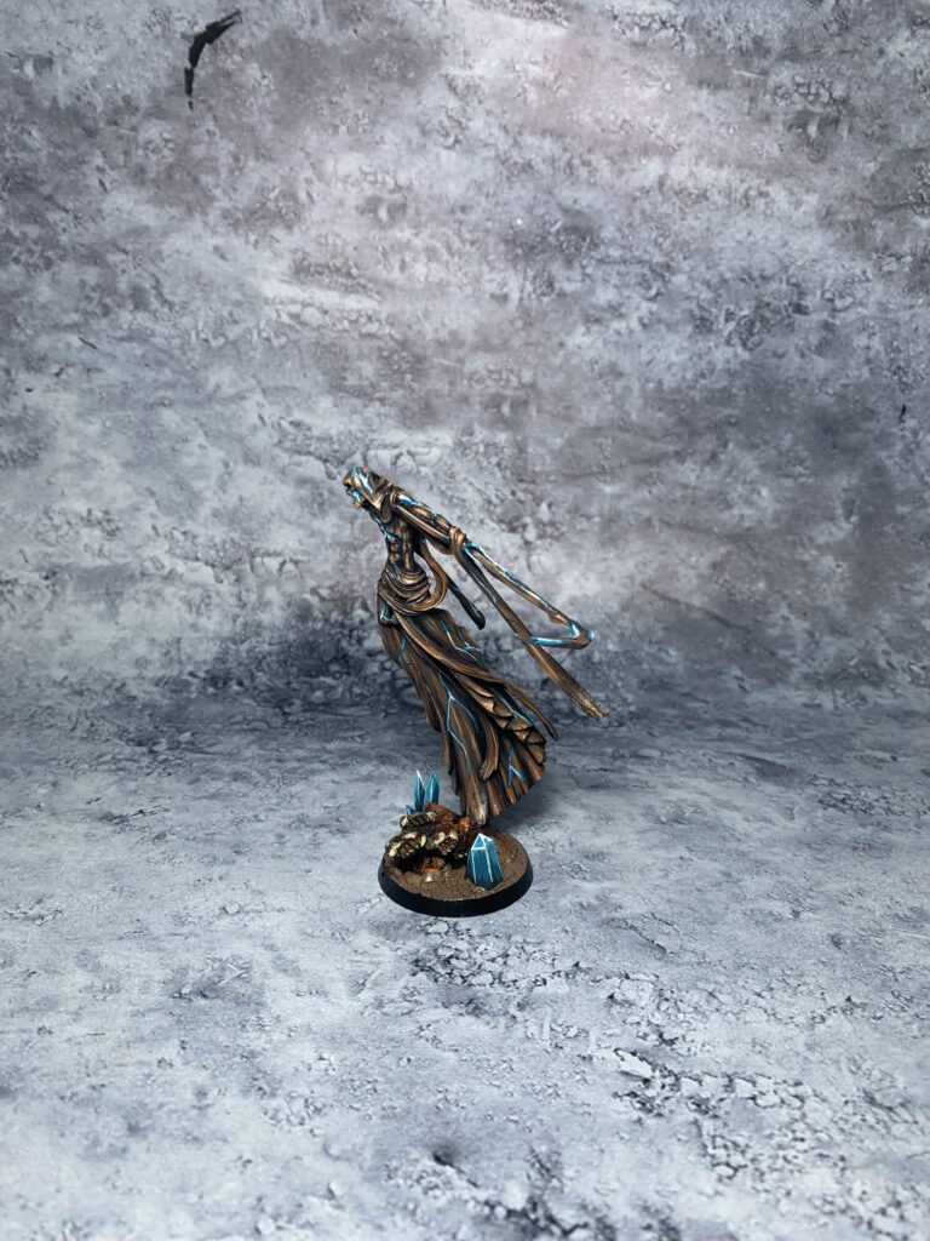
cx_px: 465
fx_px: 931
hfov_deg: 53.1
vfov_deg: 67.3
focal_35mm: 26
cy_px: 620
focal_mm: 4.25
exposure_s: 1/139
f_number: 1.8
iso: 25
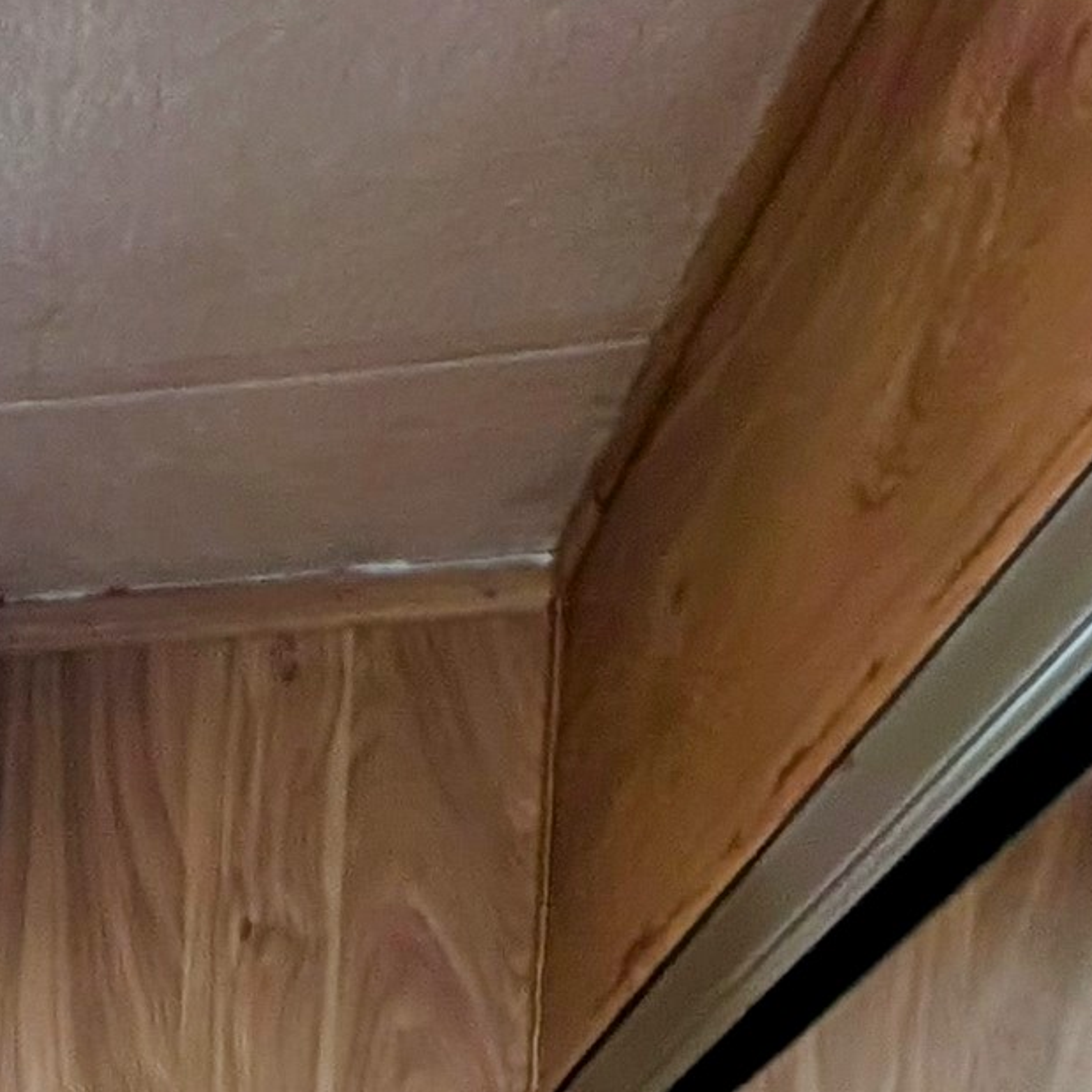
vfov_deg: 16.5
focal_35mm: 70
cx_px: -547
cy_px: 2348
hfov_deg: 20.9
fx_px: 2498
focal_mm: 2.23
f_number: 1.95
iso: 62
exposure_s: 1/24
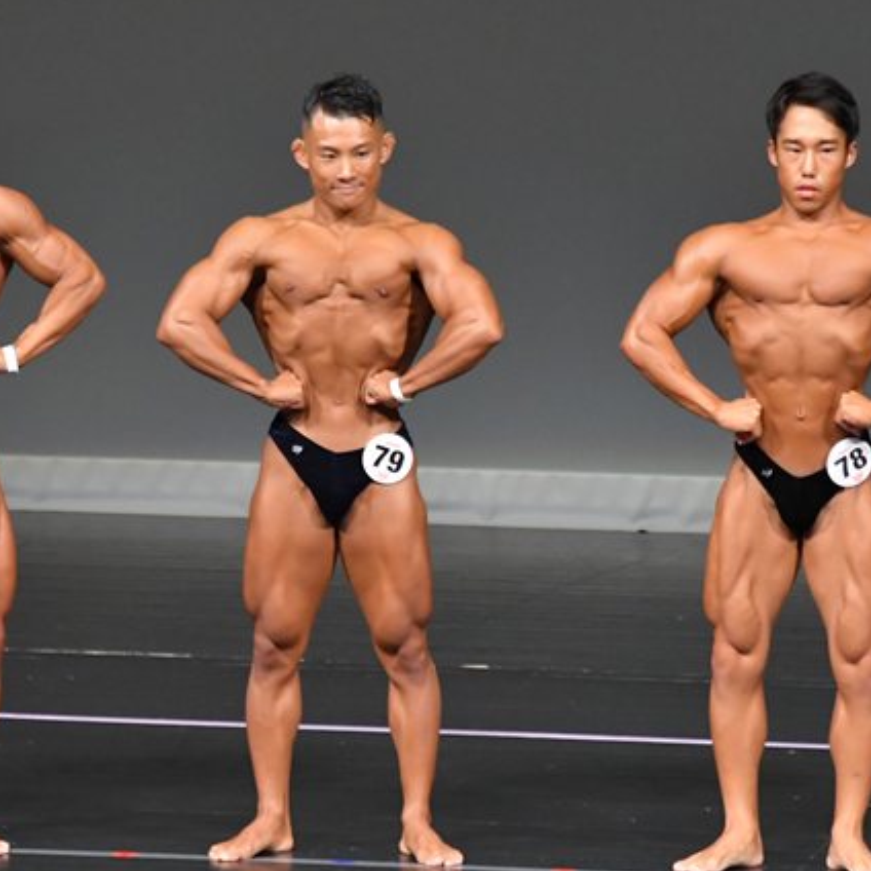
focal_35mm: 536
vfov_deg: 3.3
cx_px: 459
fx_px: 15258
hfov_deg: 3.3
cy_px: 485
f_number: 5.6
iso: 5000
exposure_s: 1/400
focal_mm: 230
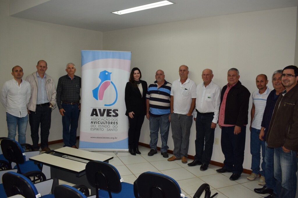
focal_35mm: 30
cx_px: 149
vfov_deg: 43.6
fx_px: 248
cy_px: 99
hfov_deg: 61.9
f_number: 5
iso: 800
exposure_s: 1/100
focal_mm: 20
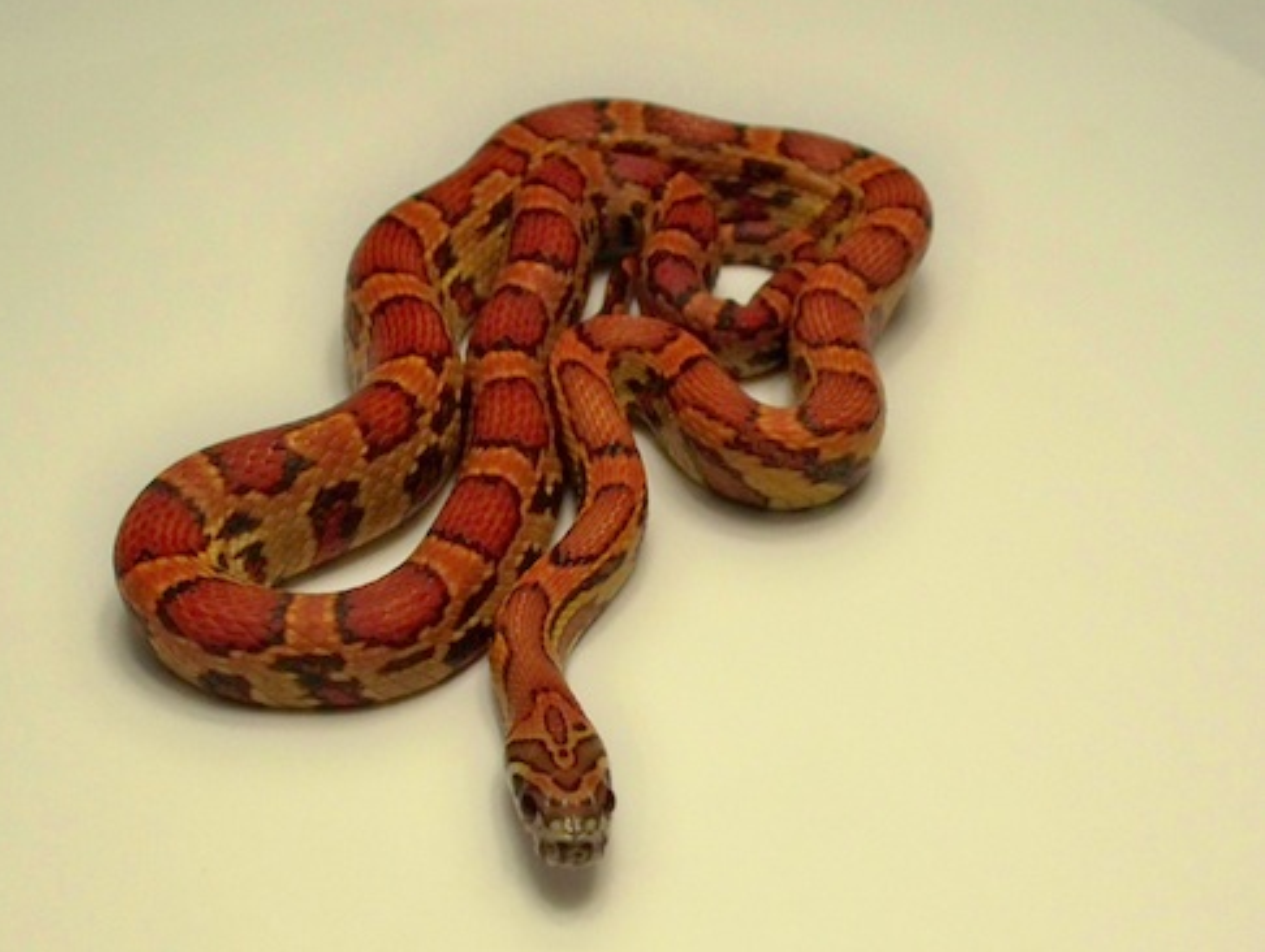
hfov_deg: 51.3
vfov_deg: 39.8
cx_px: 619
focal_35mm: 36
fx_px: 1318
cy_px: 466
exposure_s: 1/30
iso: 200
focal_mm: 7.54
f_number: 2.8
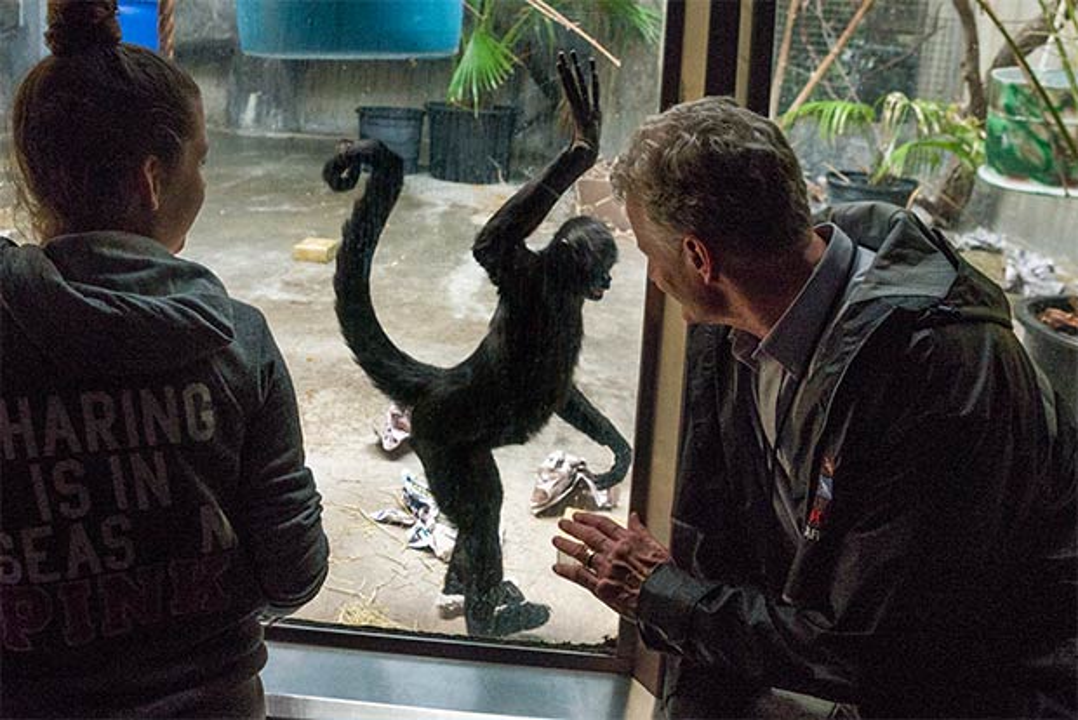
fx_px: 719
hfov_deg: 73.7
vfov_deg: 53.2
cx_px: 539
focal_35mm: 24
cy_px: 360
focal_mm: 24
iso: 1250
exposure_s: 1/500
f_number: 6.7
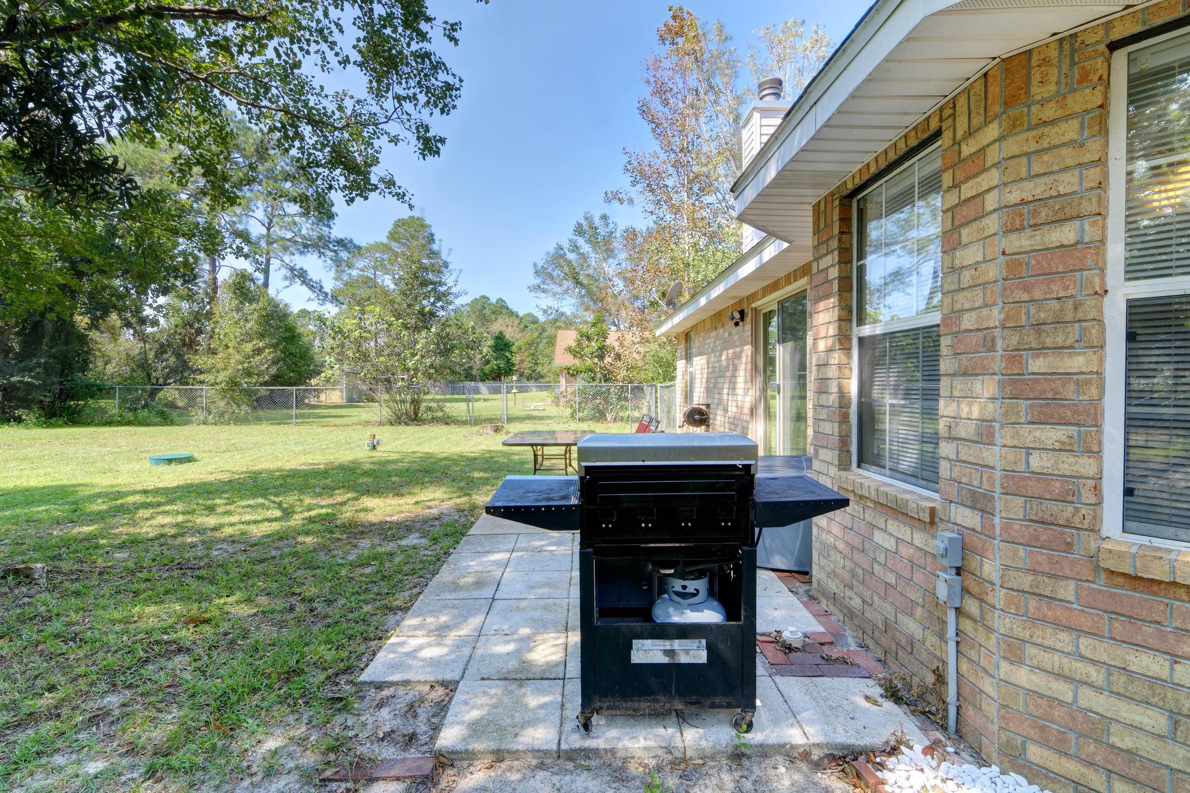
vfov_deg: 73.7
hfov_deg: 96.7
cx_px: 595
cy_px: 396
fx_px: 529
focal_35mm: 16
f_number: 18
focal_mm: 11
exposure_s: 1/60
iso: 100
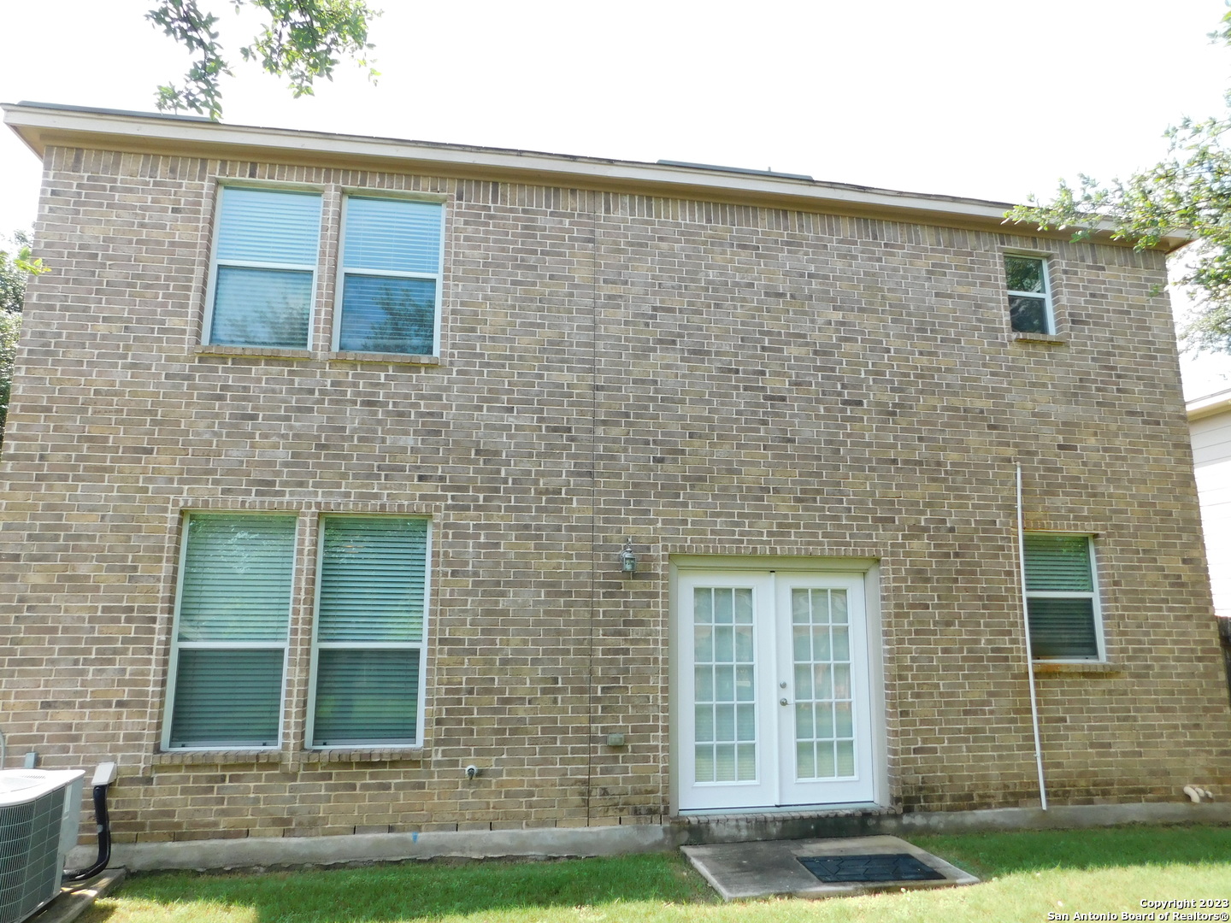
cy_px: 462
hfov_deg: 73.9
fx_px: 818
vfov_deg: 58.9
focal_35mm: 23
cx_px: 616
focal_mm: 4
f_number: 3
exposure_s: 1/320
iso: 125
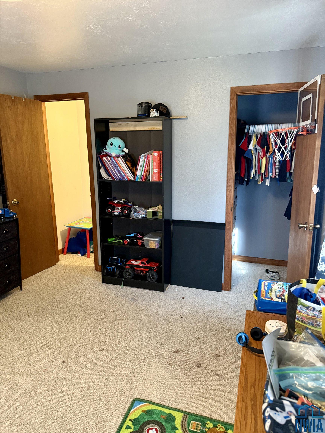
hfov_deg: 56.8
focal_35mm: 24
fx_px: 300
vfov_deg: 71.6
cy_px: 216
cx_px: 162
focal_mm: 6.76
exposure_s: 1/40
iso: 640
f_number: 1.78
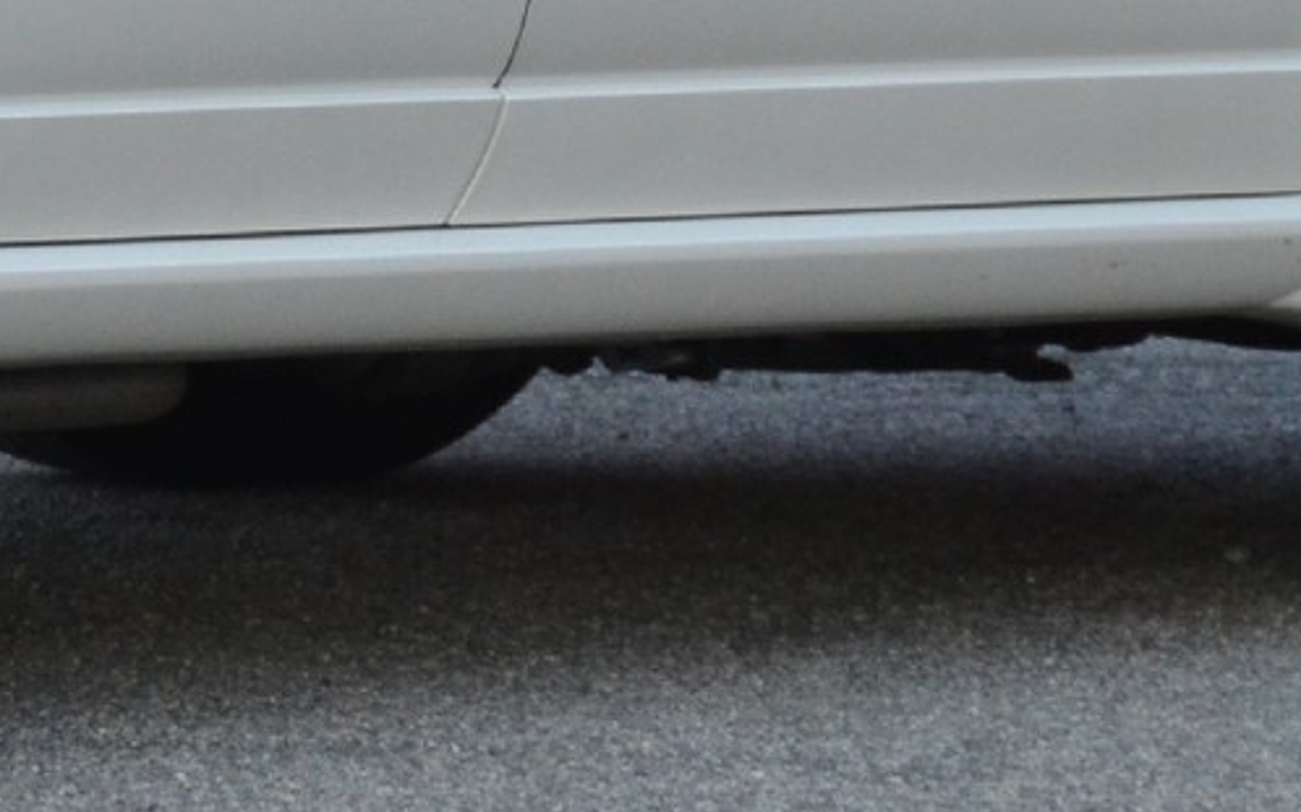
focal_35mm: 690
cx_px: -465
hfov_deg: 3.0
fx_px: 24459
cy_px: -595
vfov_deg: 1.9
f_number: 5.3
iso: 800
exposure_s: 1/640
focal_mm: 90
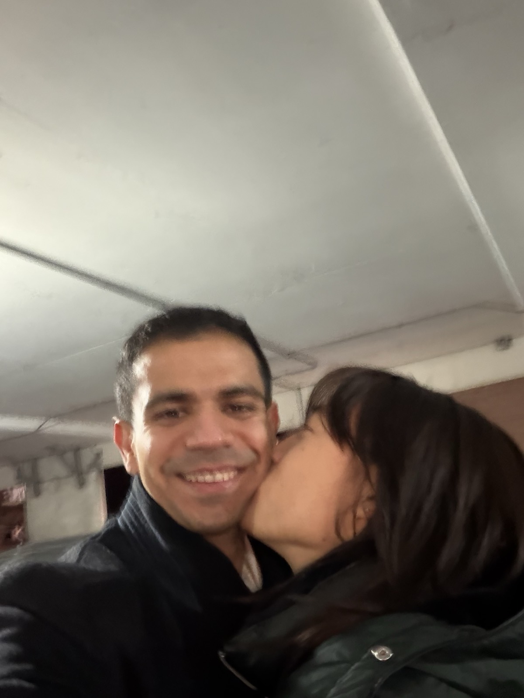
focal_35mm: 30
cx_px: 262
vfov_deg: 60.0
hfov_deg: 46.8
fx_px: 606
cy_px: 349
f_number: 1.9
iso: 1000
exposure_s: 1/15
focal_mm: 2.71
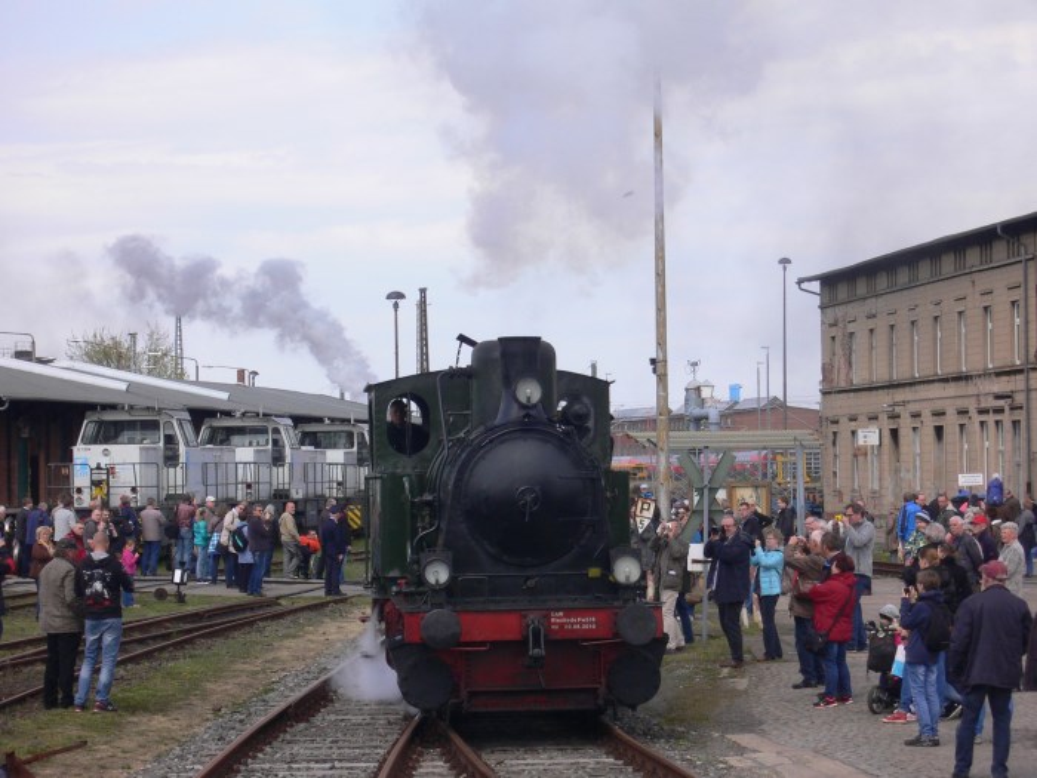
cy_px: 389
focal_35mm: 105
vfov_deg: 14.1
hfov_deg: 18.7
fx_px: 3146
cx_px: 518
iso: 100
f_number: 10
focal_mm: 17.4
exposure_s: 1/125
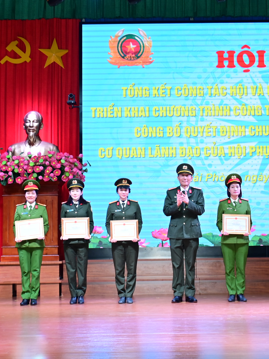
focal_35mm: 78
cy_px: 175
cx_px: 184
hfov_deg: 18.8
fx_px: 808
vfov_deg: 25.0
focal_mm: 34
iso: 1250
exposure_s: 1/200
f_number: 4.5
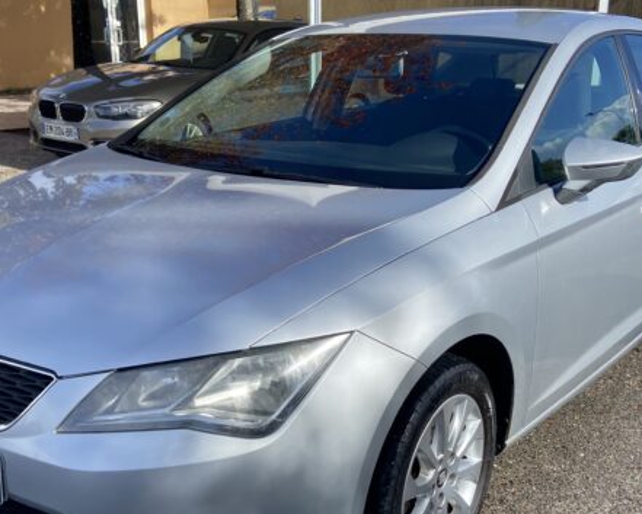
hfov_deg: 40.3
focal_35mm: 46
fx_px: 874
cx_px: 303
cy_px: 344
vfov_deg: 32.5
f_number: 1.8
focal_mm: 4.25
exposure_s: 1/2066
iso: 32
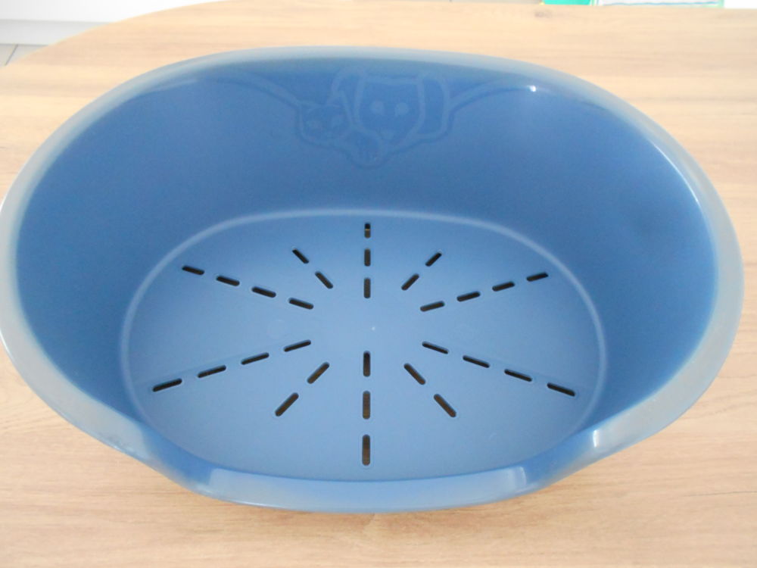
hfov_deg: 67.3
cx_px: 378
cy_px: 284
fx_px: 569
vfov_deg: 53.1
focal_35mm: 26
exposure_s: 1/8
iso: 720
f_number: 3.2
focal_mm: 4.6
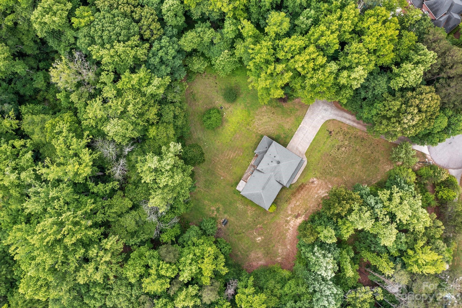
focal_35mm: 28
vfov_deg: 46.4
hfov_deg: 65.5
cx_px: 231
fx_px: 359
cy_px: 154
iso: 100
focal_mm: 10.26
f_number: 4.5
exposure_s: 1/120
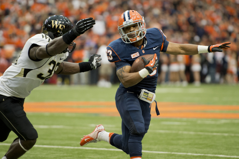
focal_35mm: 200
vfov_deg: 6.9
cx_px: 120
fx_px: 1328
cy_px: 80
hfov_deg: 10.3
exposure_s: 1/1000
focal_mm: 200
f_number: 2.8
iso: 3200
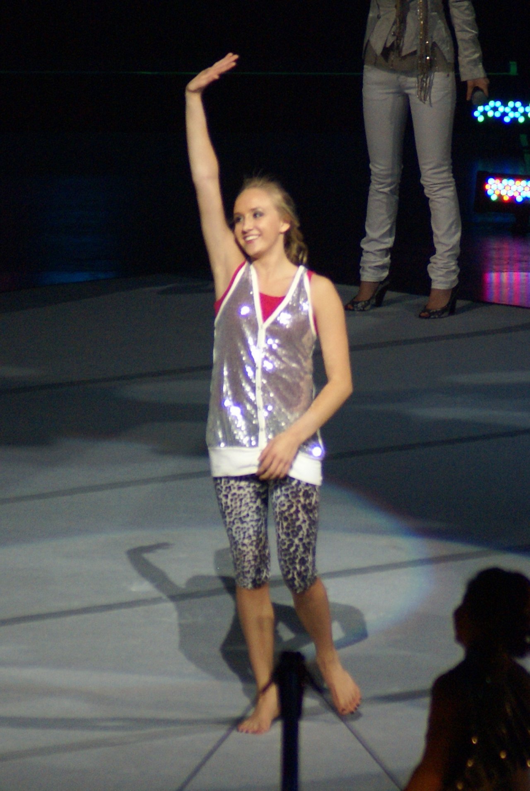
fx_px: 9908
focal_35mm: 450
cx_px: 265
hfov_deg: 3.1
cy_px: 396
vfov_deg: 4.6
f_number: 5.6
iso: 800
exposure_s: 1/320
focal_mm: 300
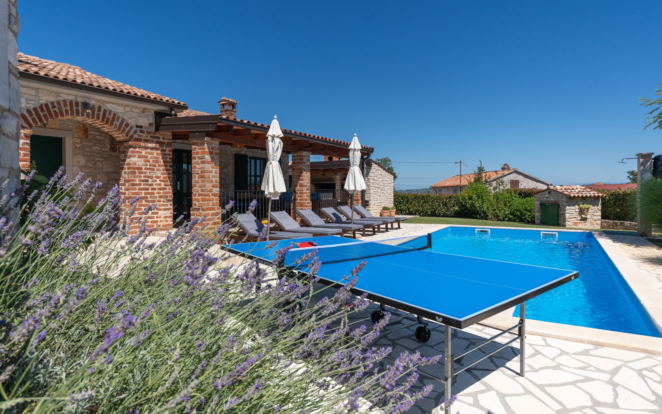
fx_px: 361
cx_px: 321
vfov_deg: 59.6
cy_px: 198
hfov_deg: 85.0
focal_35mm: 20
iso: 320
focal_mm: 19
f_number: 6.3
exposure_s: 1/2000
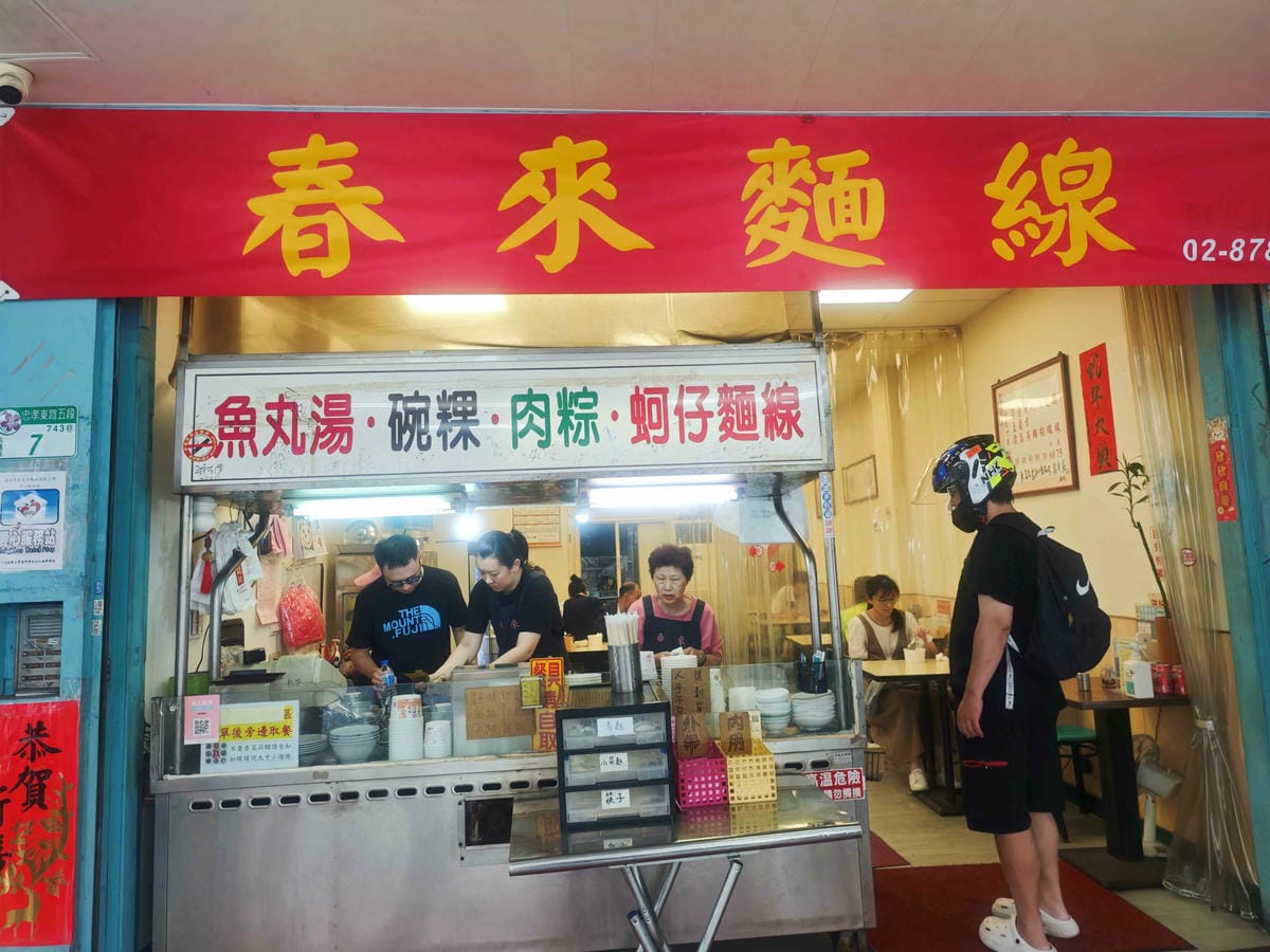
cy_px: 476
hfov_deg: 73.9
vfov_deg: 58.9
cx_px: 635
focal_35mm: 23
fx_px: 844
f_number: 2
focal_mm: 8.72
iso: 500
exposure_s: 1/600
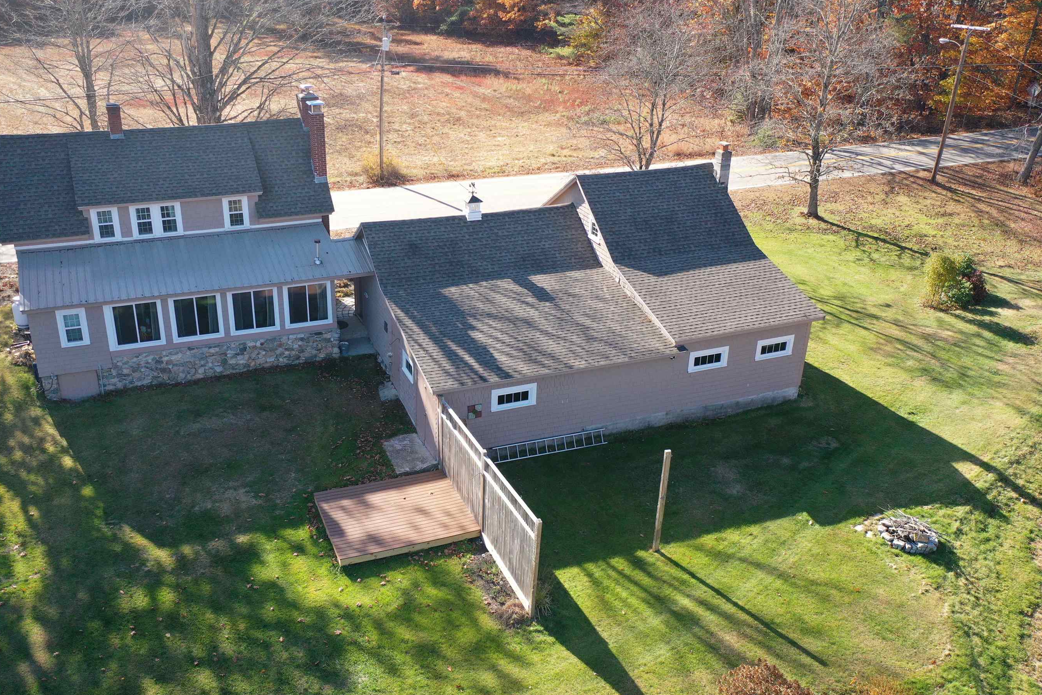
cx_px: 454
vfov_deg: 41.1
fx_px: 926
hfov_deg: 58.5
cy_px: 369
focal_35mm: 32
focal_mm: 10.26
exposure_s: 1/60
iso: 250
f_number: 2.8
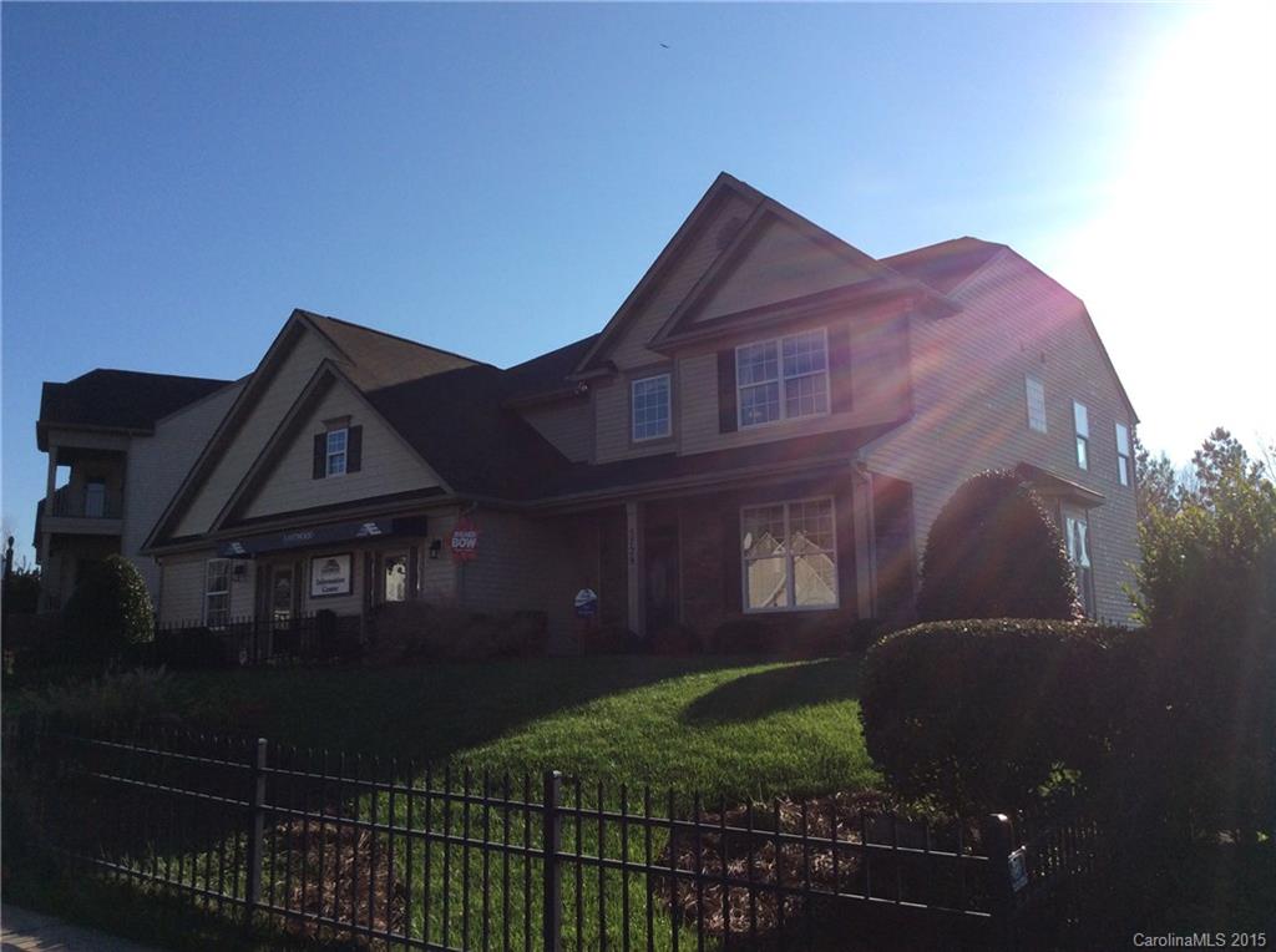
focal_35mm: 32
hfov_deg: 56.9
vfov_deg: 44.0
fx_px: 1177
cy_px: 476
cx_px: 638
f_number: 2.4
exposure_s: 1/2119
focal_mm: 3.3
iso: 32
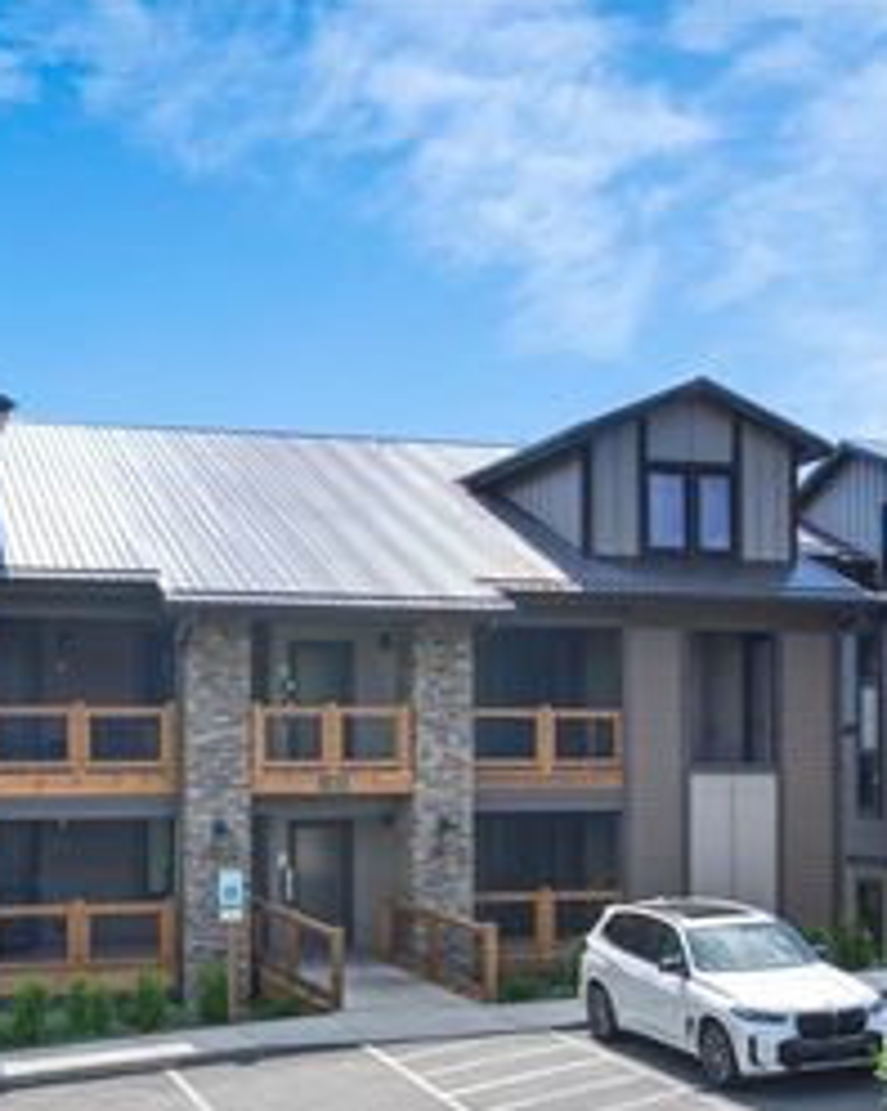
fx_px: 1741
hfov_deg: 28.5
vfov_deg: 35.0
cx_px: 345
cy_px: 744
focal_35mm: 53
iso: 200
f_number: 9
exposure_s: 1/125
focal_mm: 28
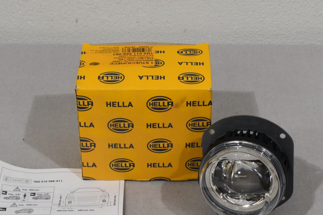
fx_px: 825
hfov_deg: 22.1
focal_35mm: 92
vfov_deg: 14.8
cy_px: 164
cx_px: 154
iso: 360
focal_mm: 31
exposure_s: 1/125
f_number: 5.6
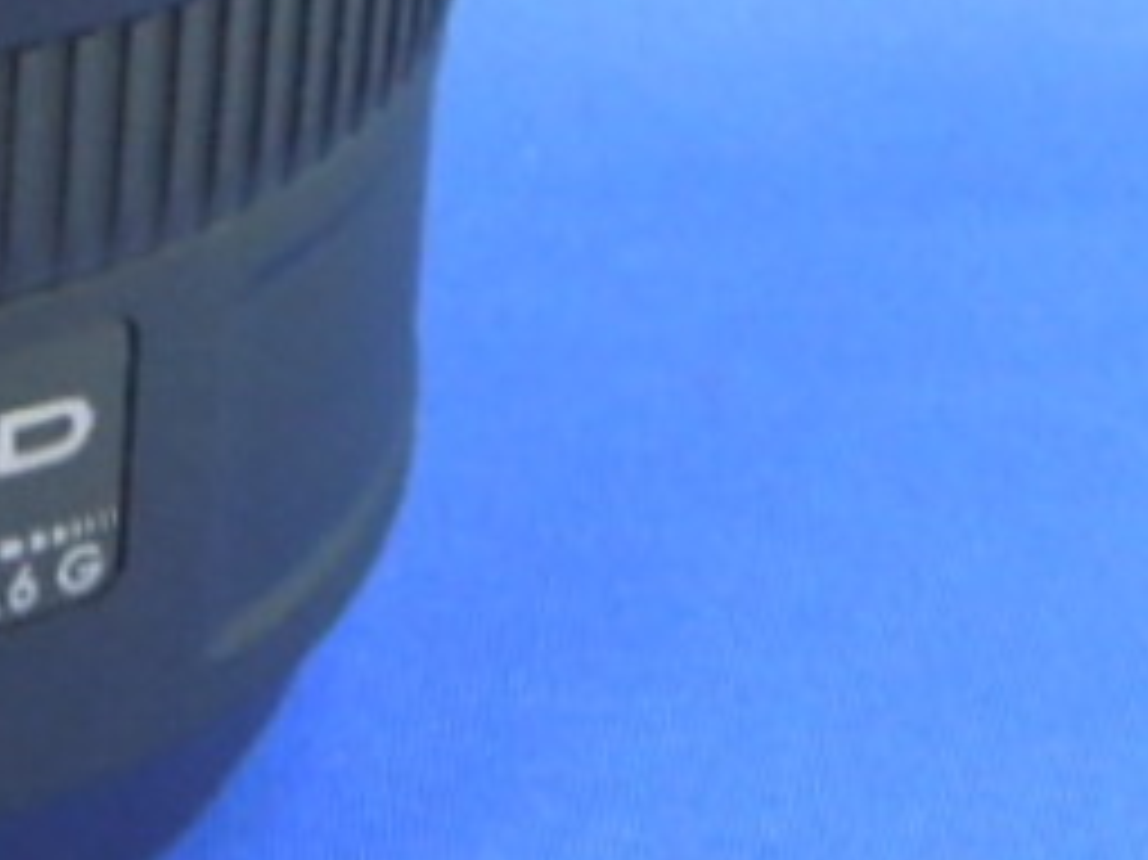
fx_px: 5469
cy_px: -783
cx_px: -221
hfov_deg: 11.7
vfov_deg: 8.6
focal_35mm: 165
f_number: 3.7
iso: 400
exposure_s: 1/13
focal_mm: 6.3
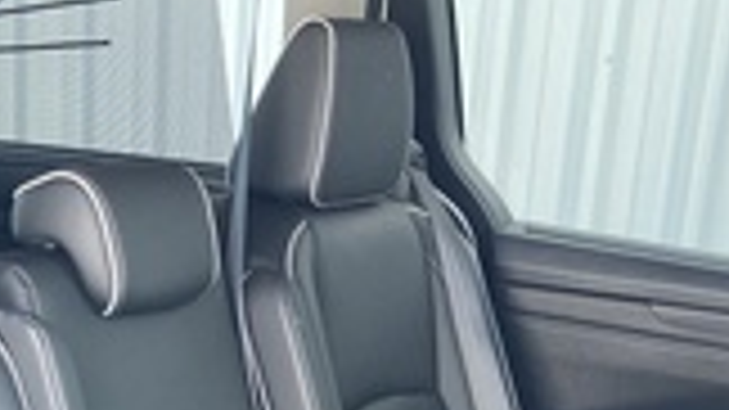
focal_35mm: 79
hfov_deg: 26.1
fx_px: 1527
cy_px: 656
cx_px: 99
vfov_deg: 14.1
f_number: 1.8
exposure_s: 1/121
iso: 64
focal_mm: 3.99
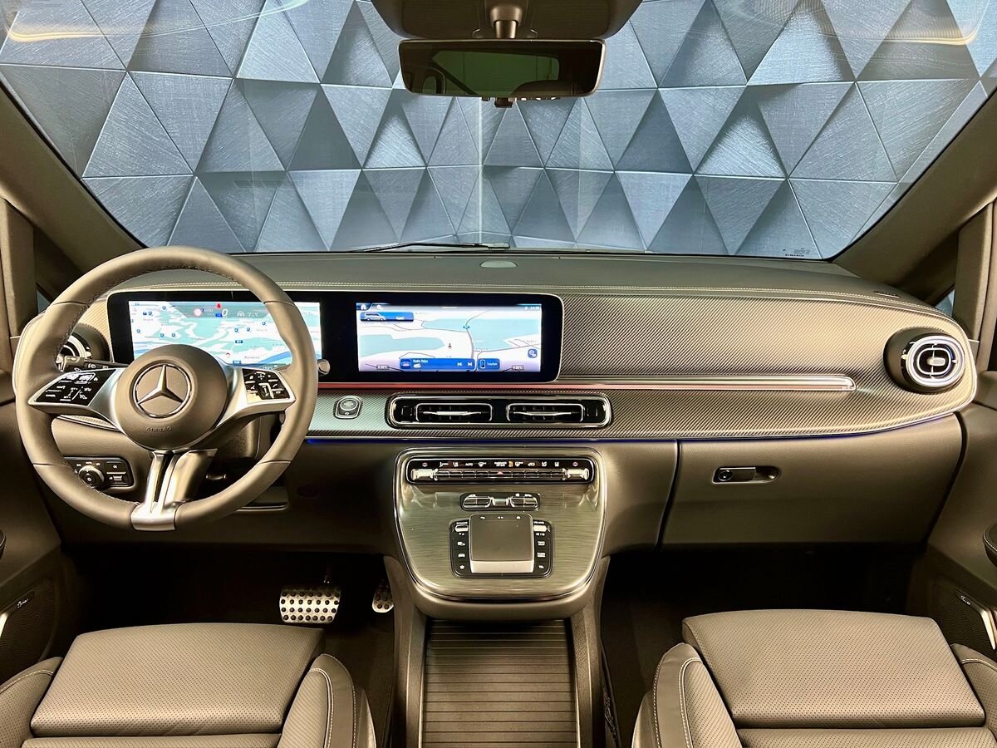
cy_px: 374
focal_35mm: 26
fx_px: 749
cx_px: 498
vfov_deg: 53.1
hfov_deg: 67.3
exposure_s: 1/60
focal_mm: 5.7
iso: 250
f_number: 1.5
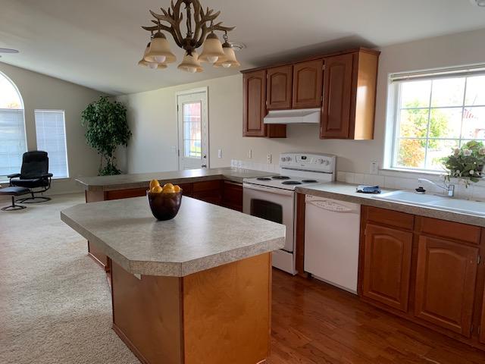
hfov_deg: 67.3
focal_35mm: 26
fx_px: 364
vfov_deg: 53.1
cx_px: 242
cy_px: 182
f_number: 1.8
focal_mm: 4.25
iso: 160
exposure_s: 1/60
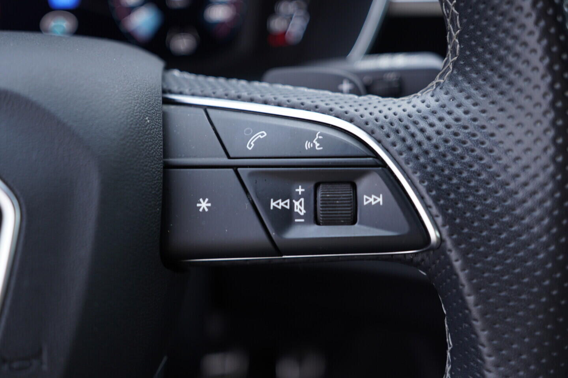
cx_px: 284
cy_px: 189
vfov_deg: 36.9
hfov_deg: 53.1
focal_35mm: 36
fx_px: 568
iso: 200
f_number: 2.8
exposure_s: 1/40
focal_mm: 24
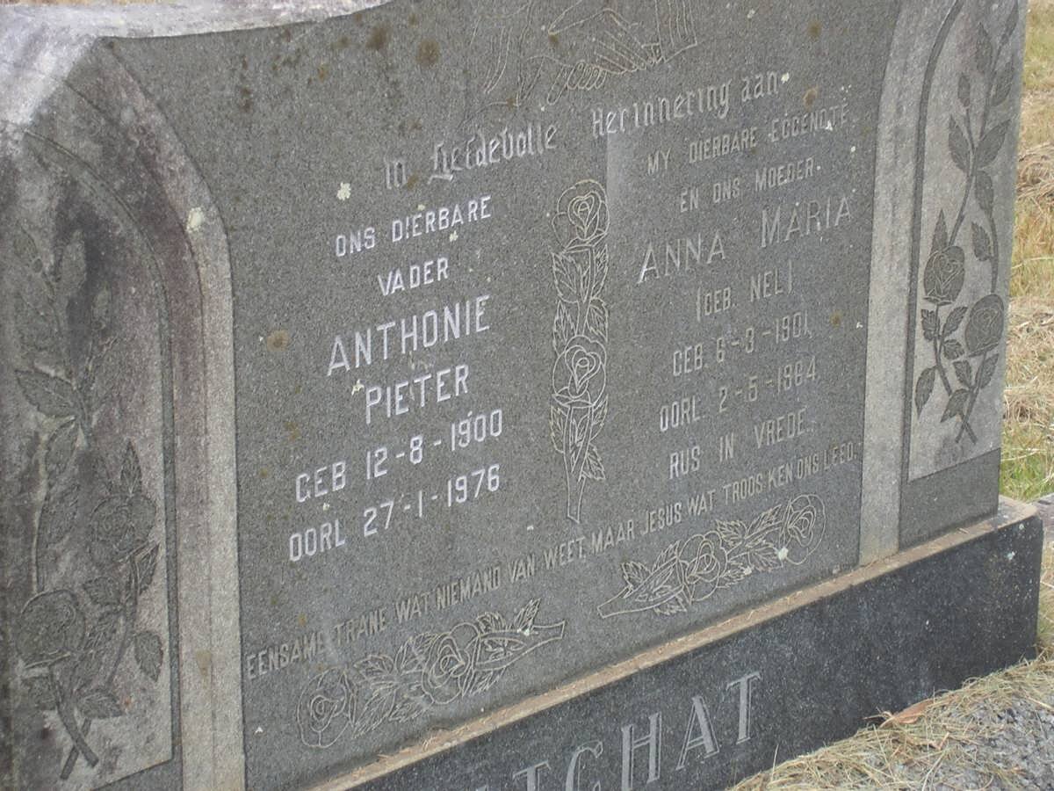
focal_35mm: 114
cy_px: 396
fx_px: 3471
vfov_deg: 13.0
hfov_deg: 17.3
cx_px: 527
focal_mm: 17.4
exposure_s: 1/80
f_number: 5
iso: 100
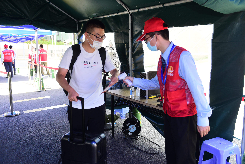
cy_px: 79
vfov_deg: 38.9
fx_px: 231
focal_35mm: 34
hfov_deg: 55.8
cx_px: 129
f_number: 3.5
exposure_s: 1/125
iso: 125
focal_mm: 32
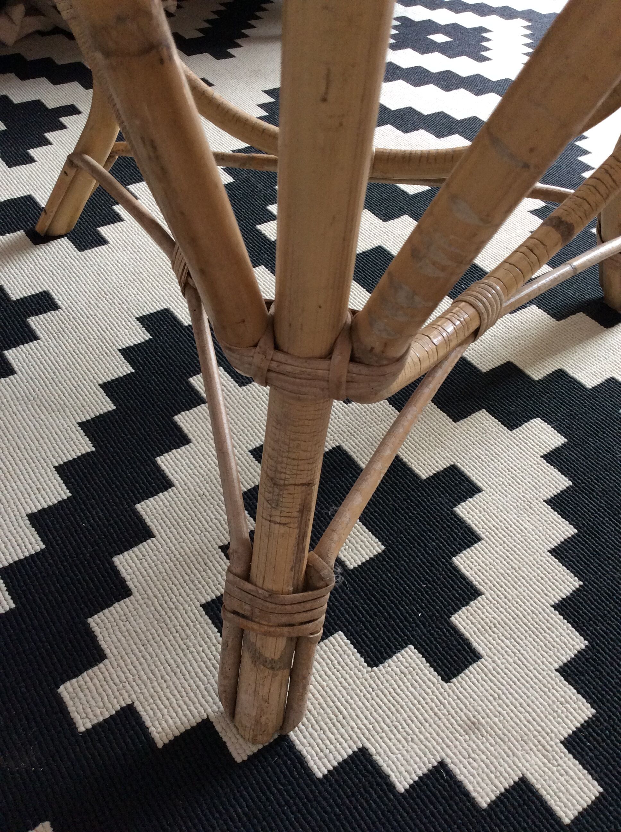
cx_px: 310
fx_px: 767
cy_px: 416
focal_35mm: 32
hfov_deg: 44.1
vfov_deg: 56.9
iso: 100
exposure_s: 1/25
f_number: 2.4
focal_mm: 3.3
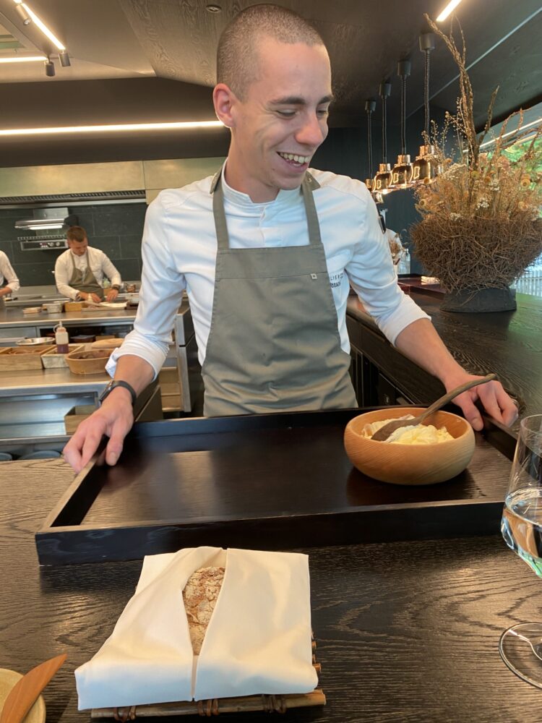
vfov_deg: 67.3
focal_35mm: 26
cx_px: 271
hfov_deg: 53.1
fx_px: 543
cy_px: 362
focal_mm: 4.25
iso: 64
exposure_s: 1/50
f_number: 1.8
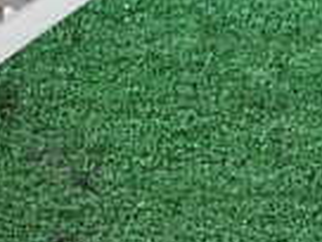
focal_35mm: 110
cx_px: -249
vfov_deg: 13.5
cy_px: 112
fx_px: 1023
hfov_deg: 15.5
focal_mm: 4.5
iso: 200
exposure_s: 1/60
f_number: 2
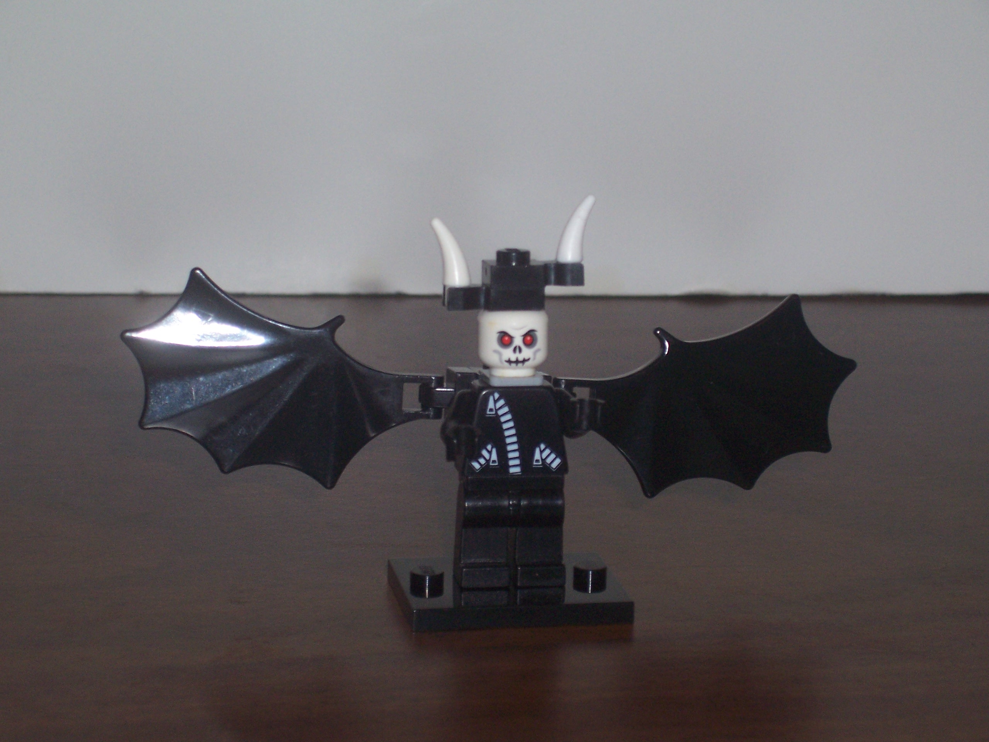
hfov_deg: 19.3
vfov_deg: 14.5
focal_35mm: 102
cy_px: 371
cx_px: 494
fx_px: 2914
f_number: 4.6
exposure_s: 1/90
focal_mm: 16.8
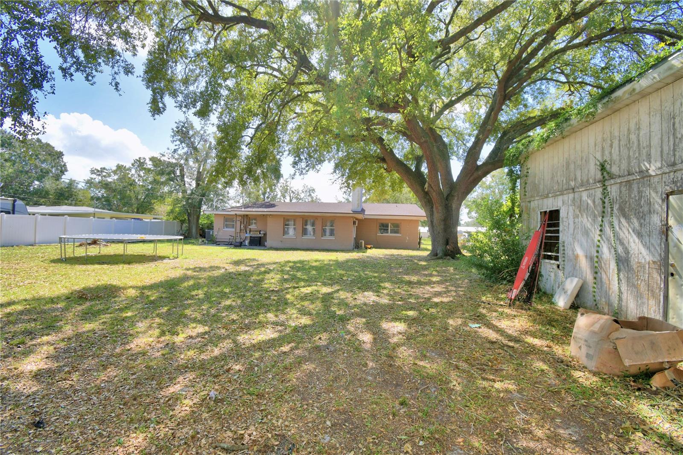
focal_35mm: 15
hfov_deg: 100.4
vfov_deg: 77.3
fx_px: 285
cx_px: 342
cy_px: 228
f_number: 6.3
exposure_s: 1/250
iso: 100
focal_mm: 10
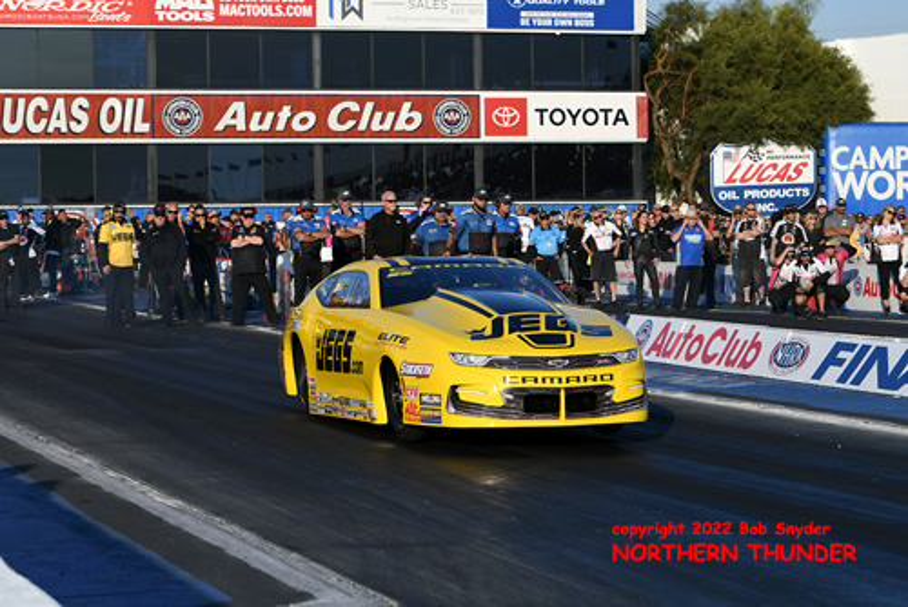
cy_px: 304
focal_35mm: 105
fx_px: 2650
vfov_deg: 13.1
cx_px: 454
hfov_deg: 19.4
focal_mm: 70
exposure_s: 1/1000
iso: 160
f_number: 5.6
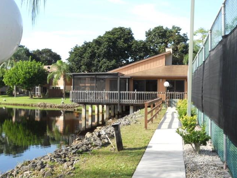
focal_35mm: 47
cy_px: 91
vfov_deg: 30.9
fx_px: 322
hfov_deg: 40.4
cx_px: 120
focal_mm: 8.2
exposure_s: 1/200
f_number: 4.3
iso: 80
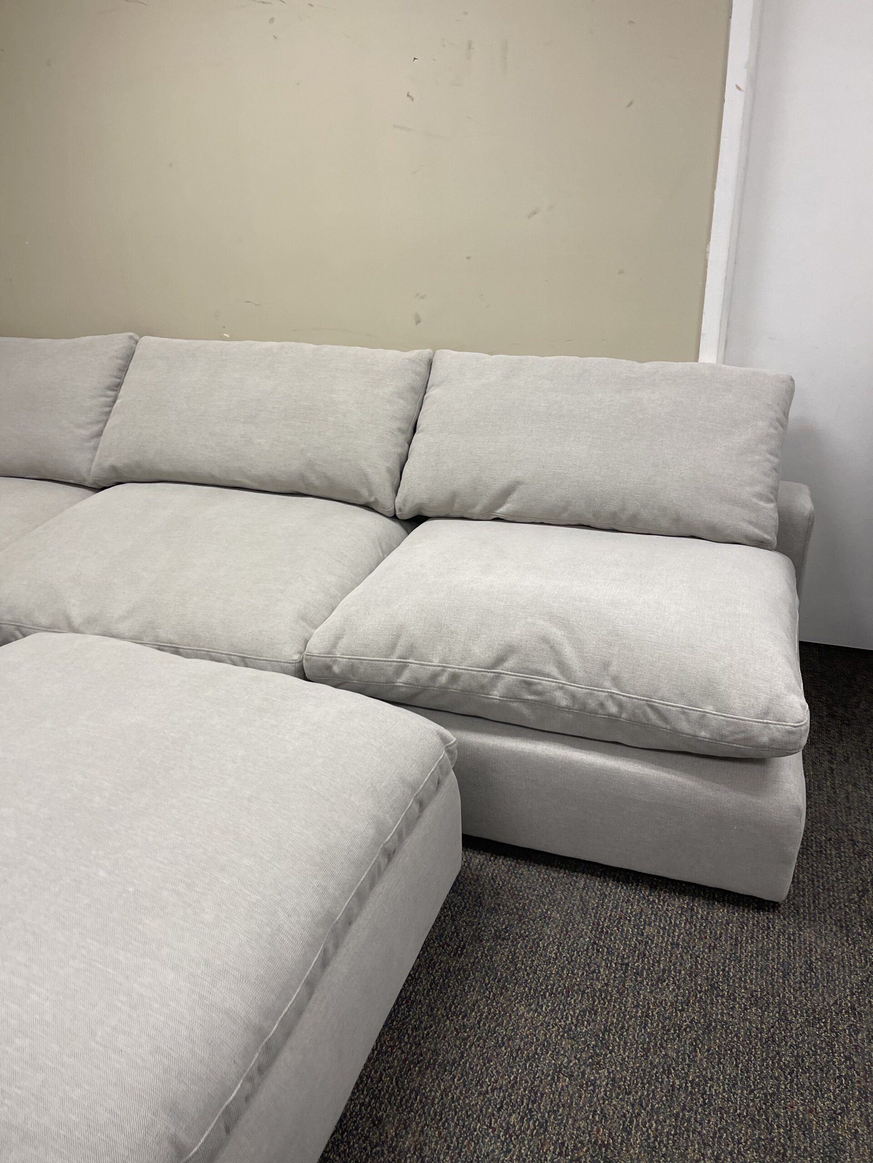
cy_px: 582
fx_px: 841
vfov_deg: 69.4
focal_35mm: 25
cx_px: 436
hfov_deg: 54.9
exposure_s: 1/120
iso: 125
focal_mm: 5.1
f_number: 1.6
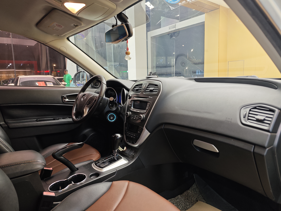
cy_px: 106
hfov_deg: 73.9
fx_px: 187
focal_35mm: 23
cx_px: 140
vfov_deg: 58.9
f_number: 1.9
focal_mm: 8.7
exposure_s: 1/74.1
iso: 400
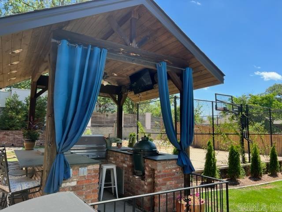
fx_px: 212
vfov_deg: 53.1
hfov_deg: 67.3
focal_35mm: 26
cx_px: 141
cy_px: 106
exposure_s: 1/1009
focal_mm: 5.7
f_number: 1.5
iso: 50
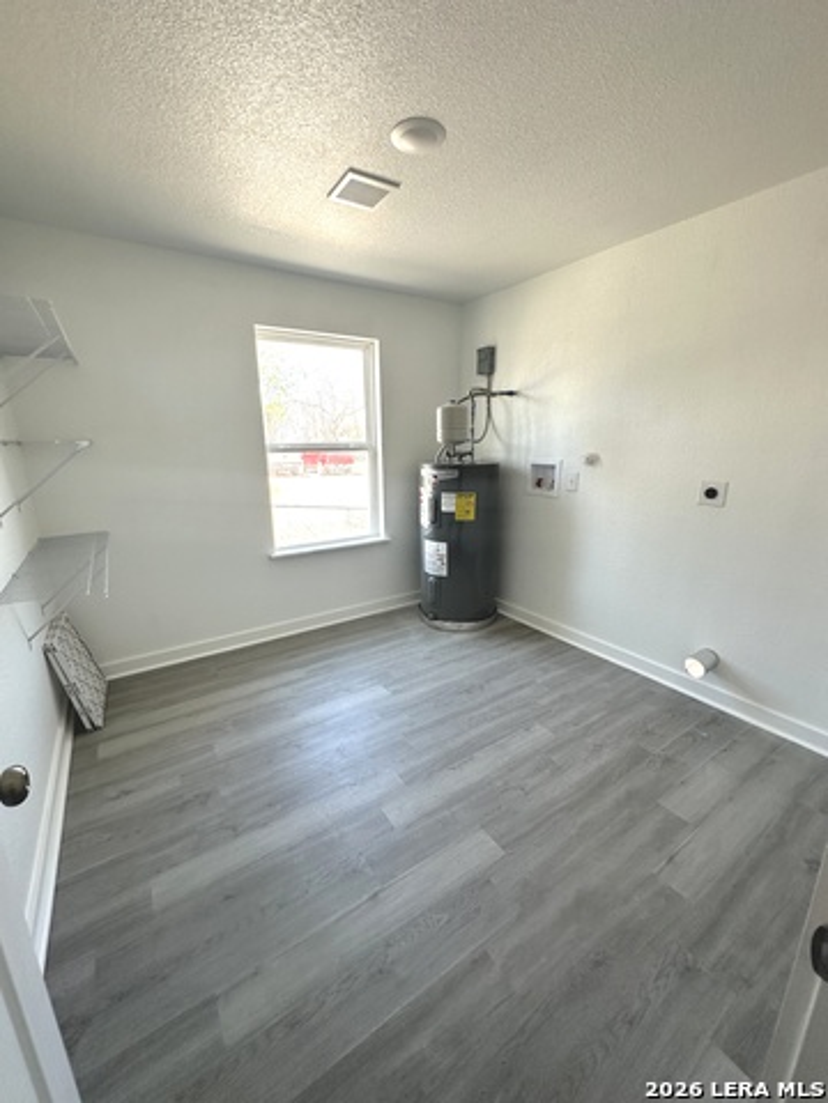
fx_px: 446
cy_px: 552
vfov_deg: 102.1
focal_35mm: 14
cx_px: 414
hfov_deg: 85.7
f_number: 2.2
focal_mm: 2.22
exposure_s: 1/99
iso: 80
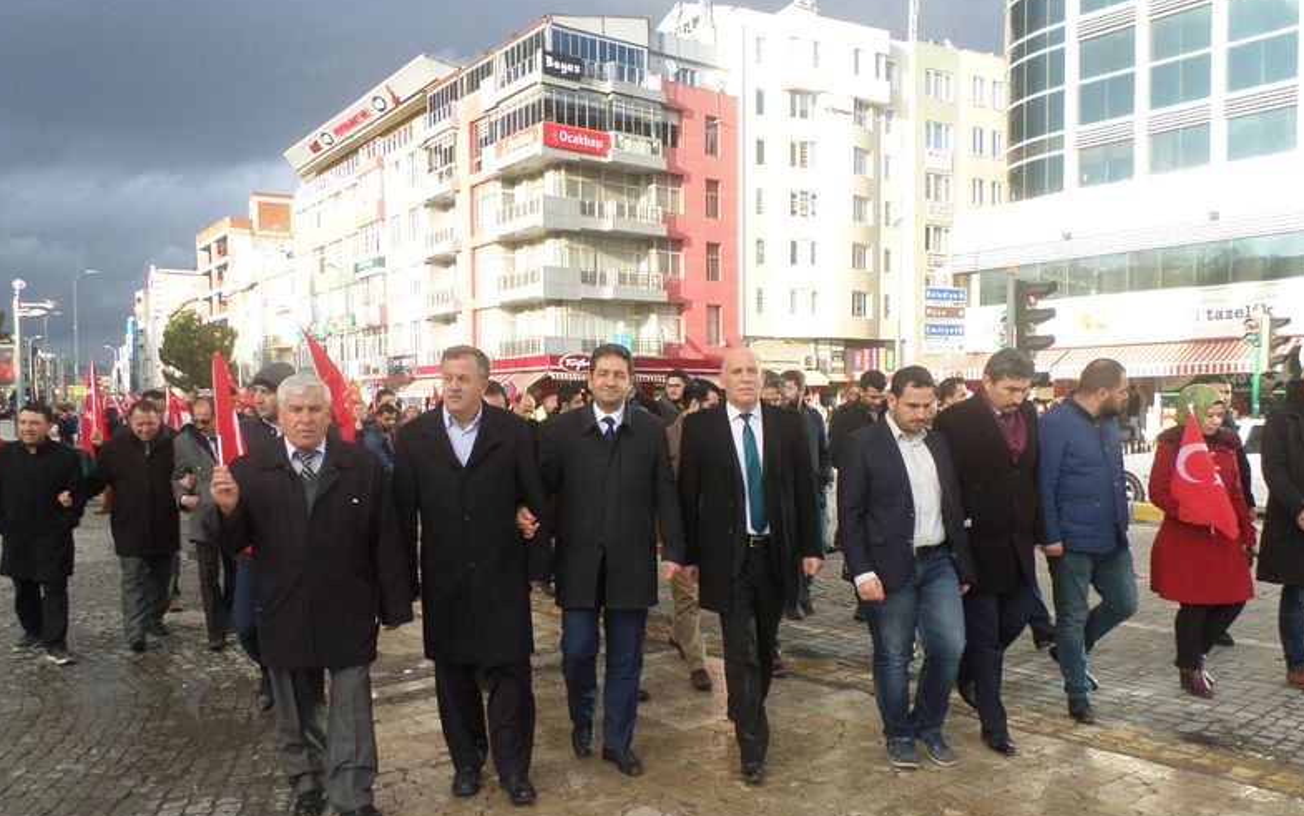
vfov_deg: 45.9
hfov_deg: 68.4
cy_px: 460
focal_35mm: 27
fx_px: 960
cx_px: 648
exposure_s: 1/350
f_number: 2.5
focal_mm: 4.5
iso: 80
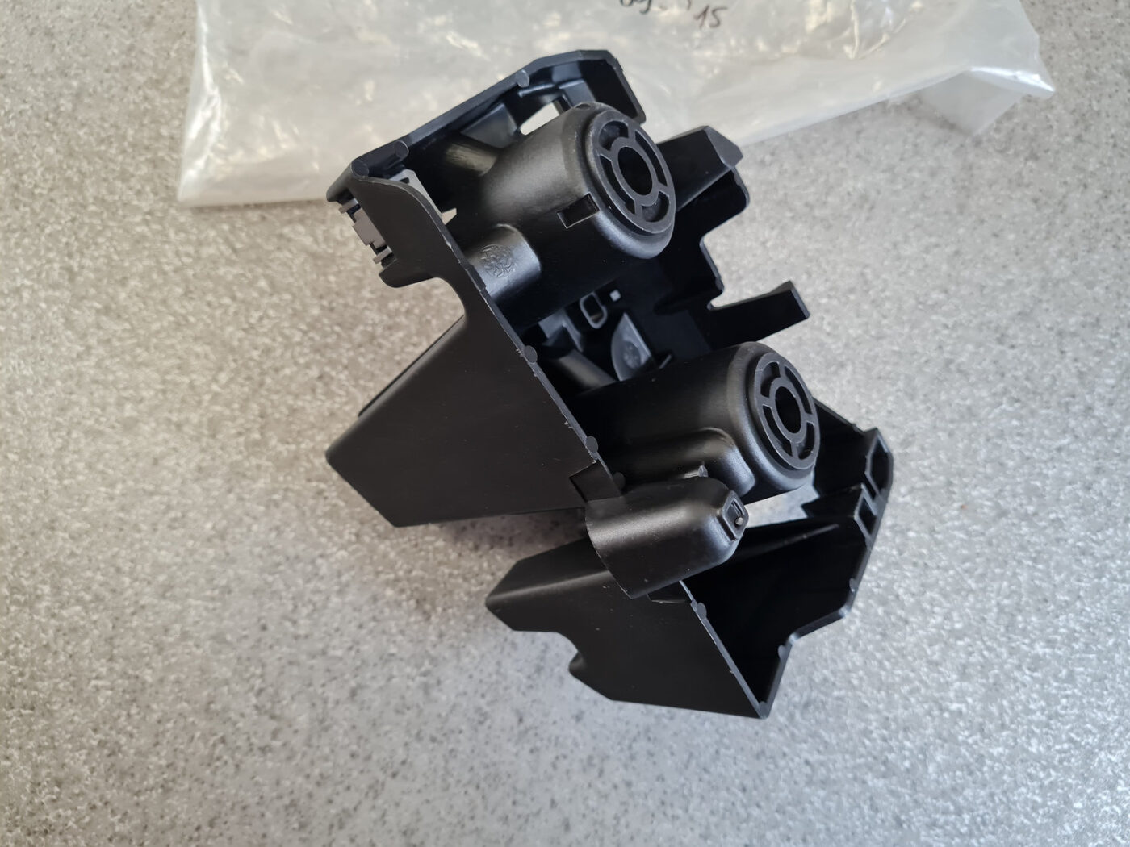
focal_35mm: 26
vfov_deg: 53.1
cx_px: 565
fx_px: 849
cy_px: 424
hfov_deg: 67.3
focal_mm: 5.4
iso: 200
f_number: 1.8
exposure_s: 1/100
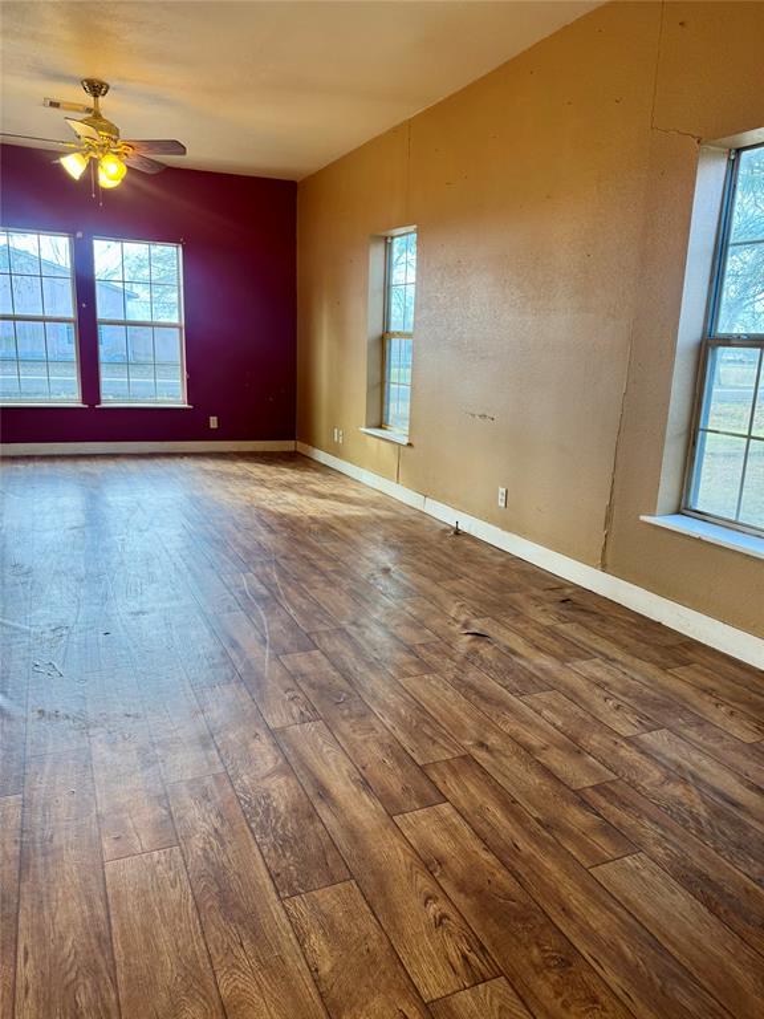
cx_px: 382
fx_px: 706
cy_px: 510
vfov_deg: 71.6
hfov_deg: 56.8
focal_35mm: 24
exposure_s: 1/60
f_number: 1.78
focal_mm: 6.76
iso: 125
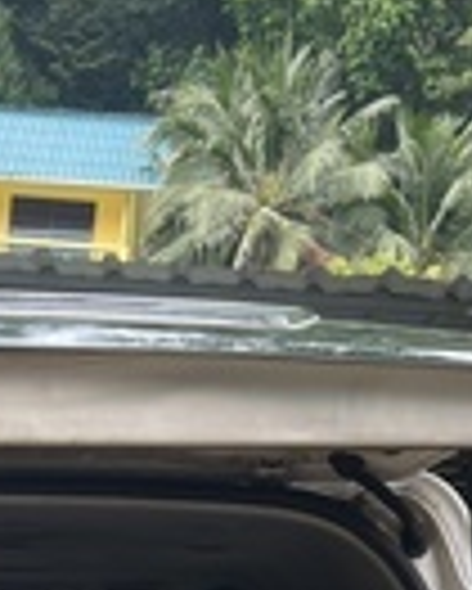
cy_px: 824
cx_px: 9
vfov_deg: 15.5
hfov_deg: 13.1
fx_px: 2023
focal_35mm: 116
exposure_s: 1/121
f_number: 1.5
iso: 32
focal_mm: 5.7
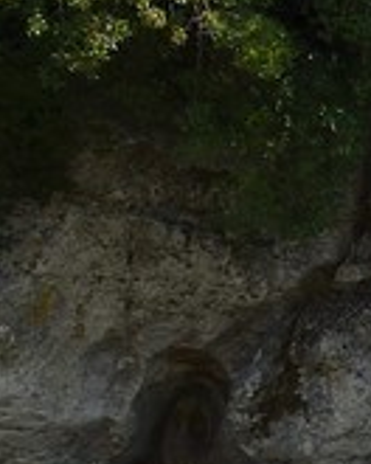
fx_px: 3871
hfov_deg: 4.7
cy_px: 337
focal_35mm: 282
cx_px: 1751
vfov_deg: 6.9
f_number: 5.6
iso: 200
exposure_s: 1/400
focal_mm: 31
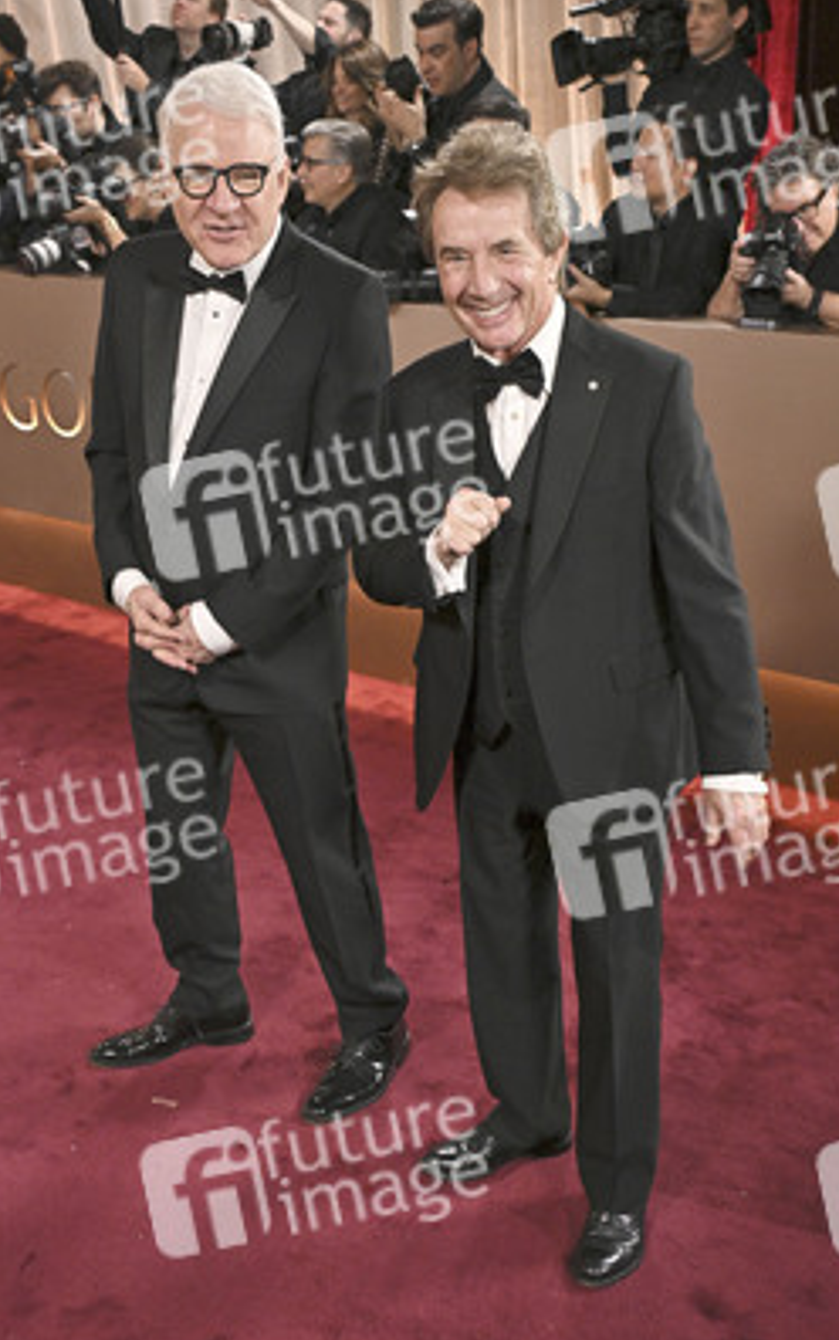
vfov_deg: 54.0
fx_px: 1315
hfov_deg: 35.4
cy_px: 670
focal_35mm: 36
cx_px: 413
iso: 2500
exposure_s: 1/320
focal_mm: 35
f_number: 5.6
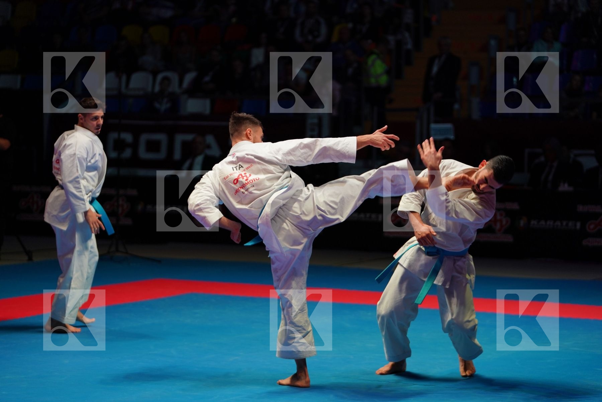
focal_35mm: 120
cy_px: 201
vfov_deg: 11.4
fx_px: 2007
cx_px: 301
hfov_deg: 17.1
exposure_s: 1/500
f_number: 2.8
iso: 640
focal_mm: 120
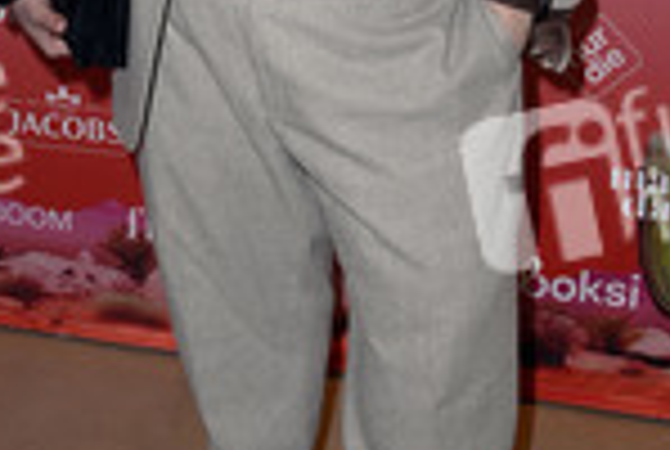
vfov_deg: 14.7
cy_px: -58
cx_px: 283
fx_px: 1697
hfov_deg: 22.3
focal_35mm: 91
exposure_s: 1/250
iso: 800
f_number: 5.6
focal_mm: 34
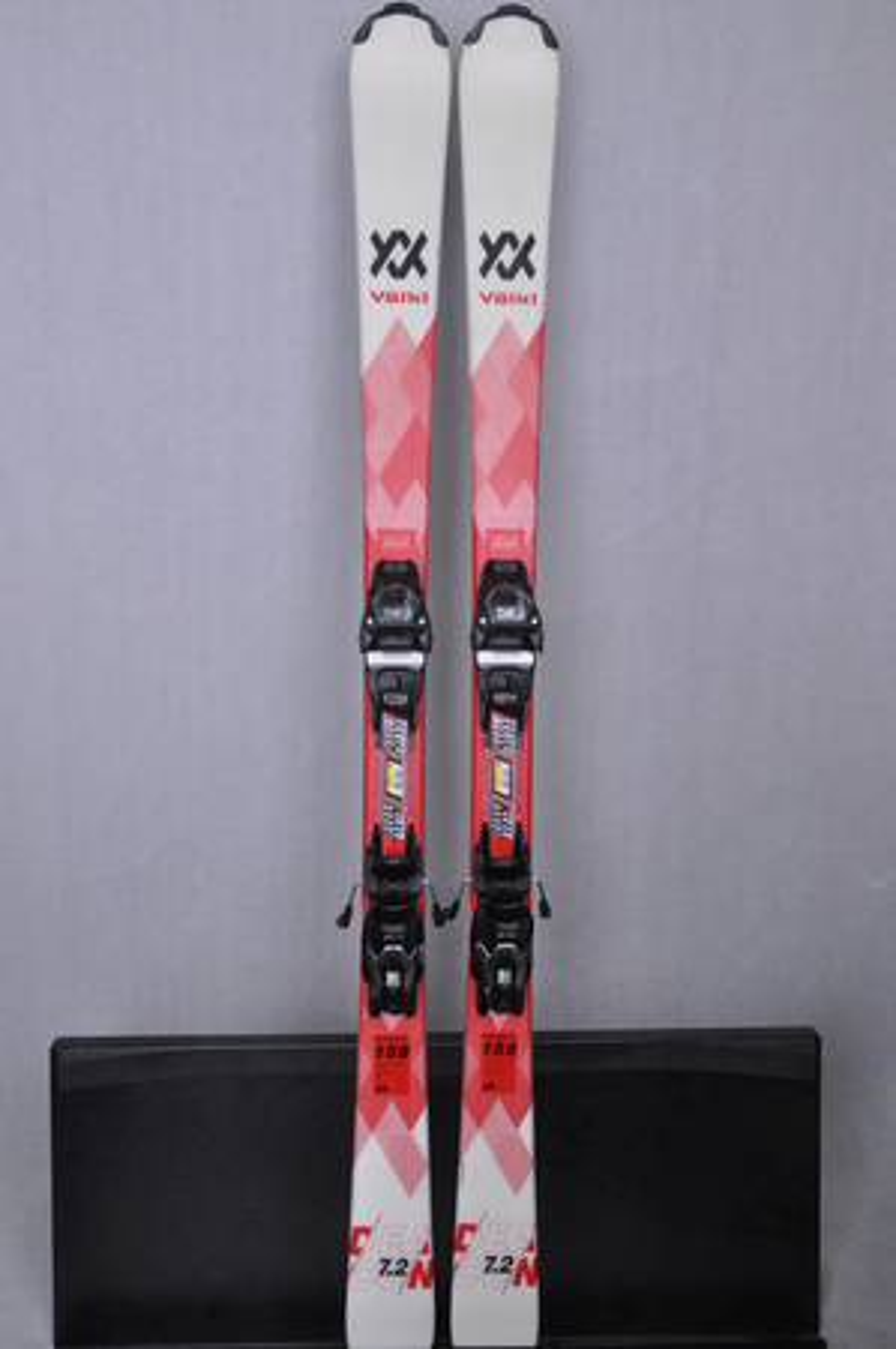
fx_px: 1347
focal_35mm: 36
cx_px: 448
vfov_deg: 53.2
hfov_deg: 36.8
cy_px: 674
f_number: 9.5
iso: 3200
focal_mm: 24
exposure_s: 1/125
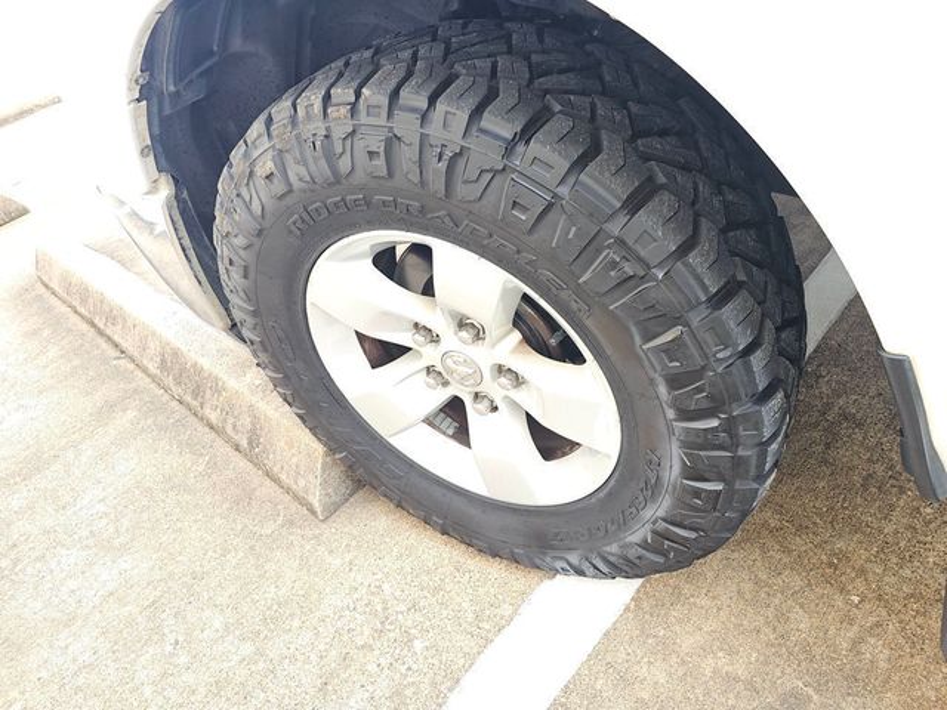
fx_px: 629
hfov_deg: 73.9
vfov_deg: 58.9
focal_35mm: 23
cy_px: 355
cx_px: 474
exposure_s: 1/60
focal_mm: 6.3
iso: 32
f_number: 1.7
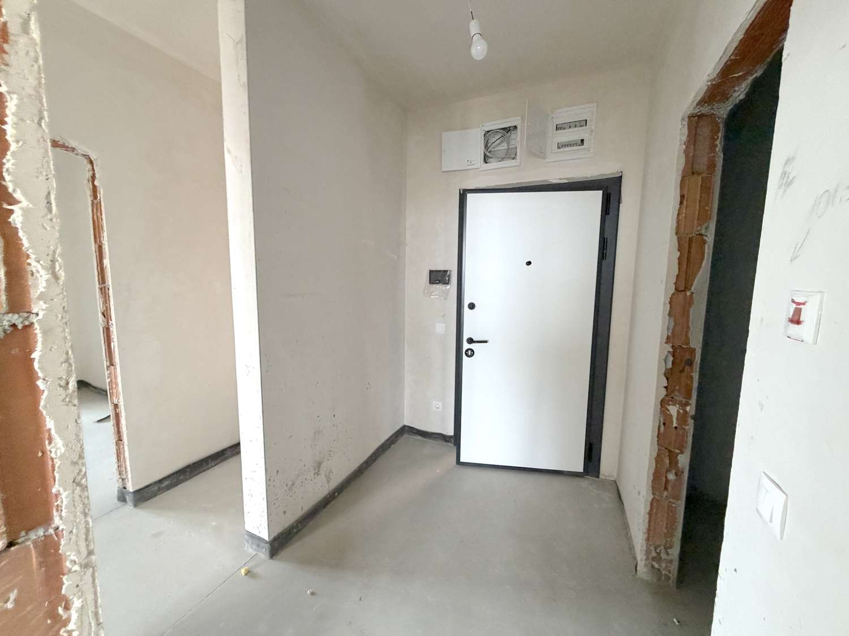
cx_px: 424
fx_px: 343
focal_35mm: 14
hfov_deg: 102.1
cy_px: 318
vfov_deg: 85.7
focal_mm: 2.22
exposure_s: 1/61
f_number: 2.2
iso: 320
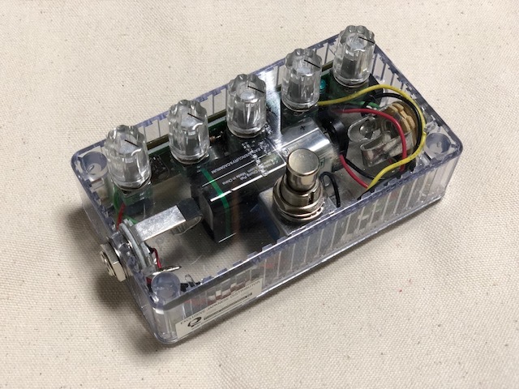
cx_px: 260
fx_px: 780
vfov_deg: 28.0
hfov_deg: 36.8
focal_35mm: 52
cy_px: 194
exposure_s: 1/50
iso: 80
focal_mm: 6
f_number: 2.4
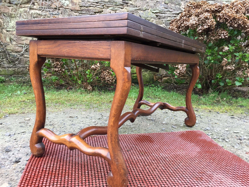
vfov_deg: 48.2
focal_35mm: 29
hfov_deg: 61.7
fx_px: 209
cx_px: 124
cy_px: 94
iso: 80
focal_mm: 4.15
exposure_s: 1/33
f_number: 2.2
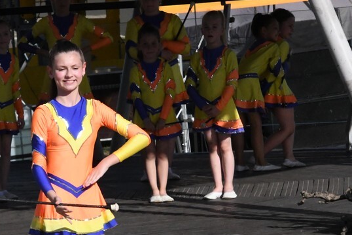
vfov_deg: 4.0
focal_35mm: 348
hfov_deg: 5.9
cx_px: 63
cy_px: 172
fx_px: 3403
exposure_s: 1/5000
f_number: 18
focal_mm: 122
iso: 6400
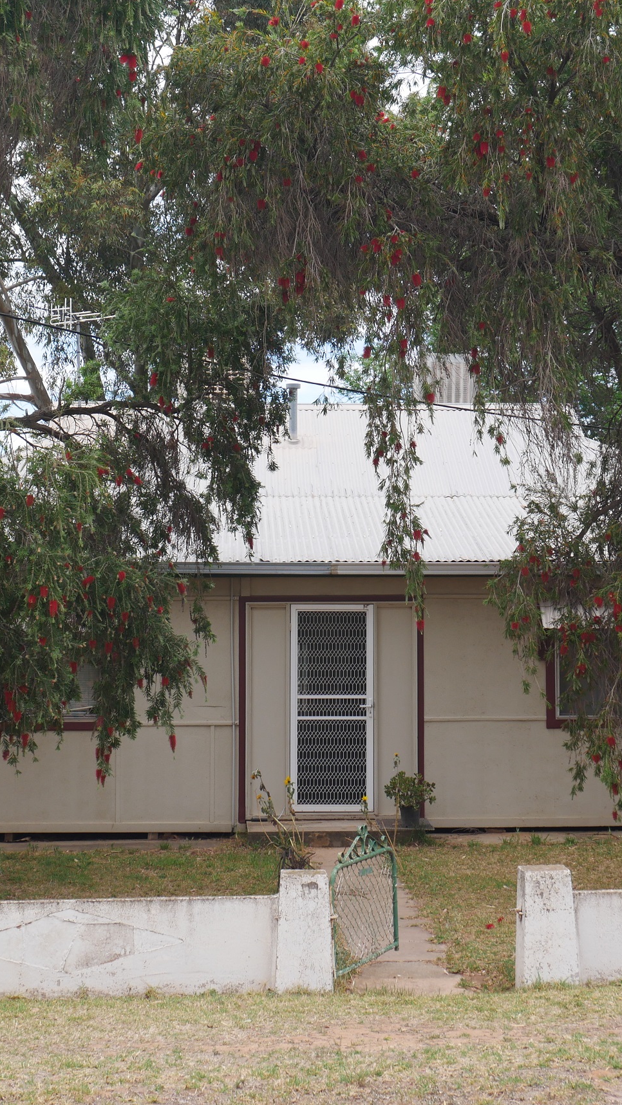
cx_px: 310
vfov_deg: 31.4
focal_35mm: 67
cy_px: 551
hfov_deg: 18.0
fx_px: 1965
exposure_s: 1/200
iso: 200
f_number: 8
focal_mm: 23
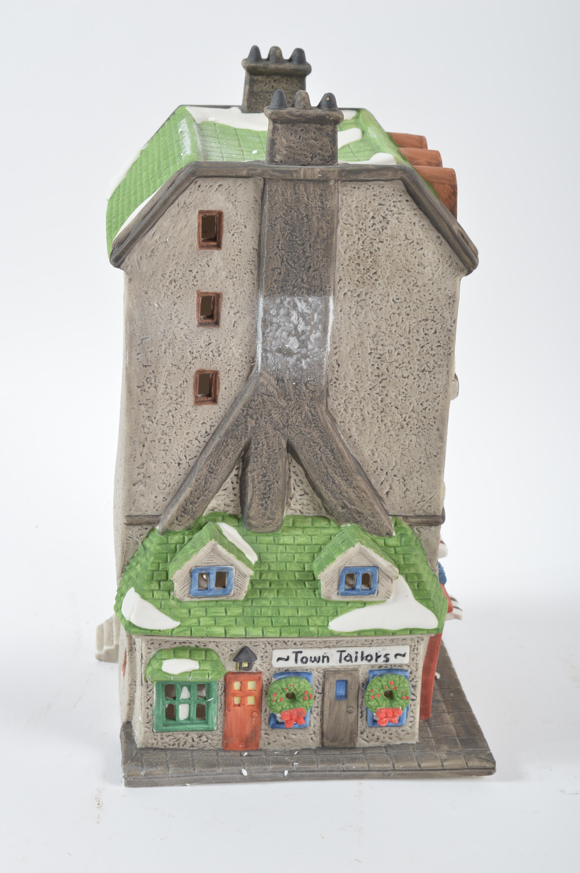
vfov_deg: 29.3
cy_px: 436
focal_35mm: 69
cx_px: 290
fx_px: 1670
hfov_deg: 19.7
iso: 100
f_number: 11
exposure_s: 1/160
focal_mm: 46
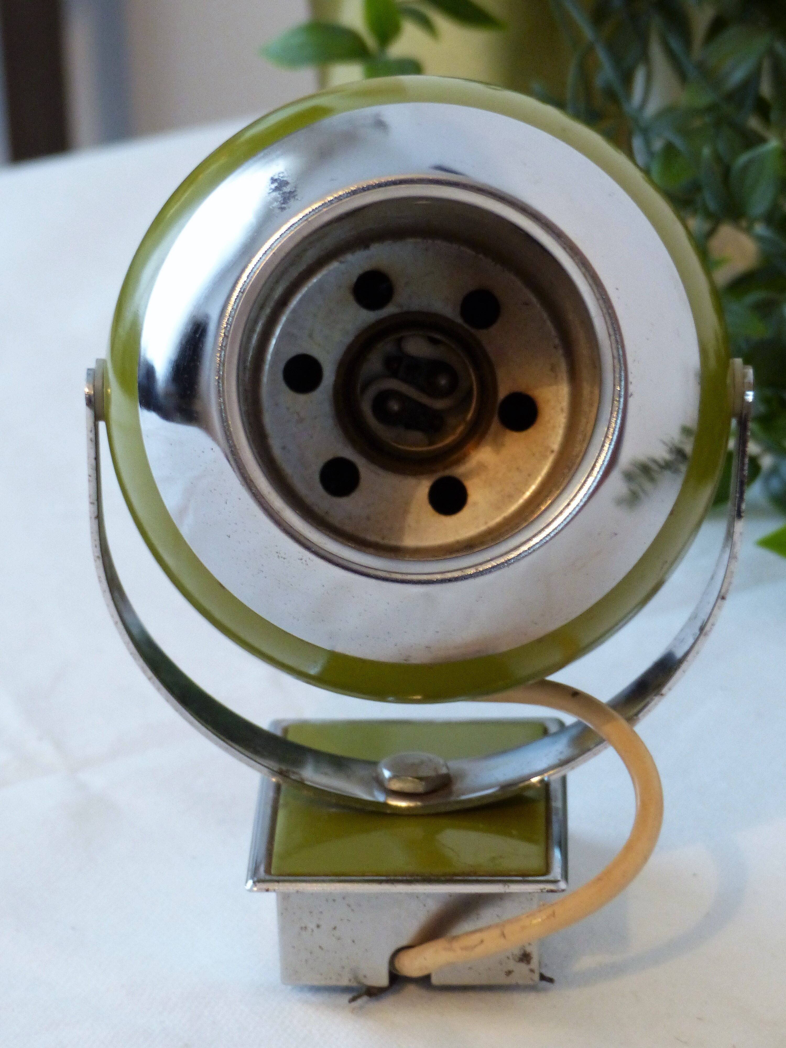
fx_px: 4572
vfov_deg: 13.1
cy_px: 524
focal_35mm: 151
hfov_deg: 9.8
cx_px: 393
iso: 400
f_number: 2.8
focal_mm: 24.8
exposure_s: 1/13
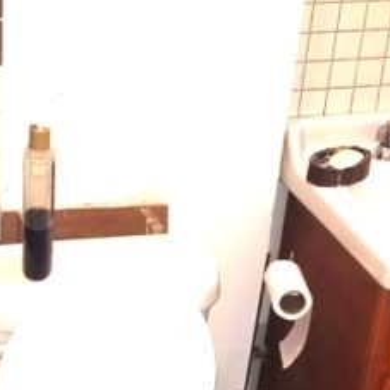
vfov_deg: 21.0
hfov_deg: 21.2
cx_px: 105
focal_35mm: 81
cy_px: 333
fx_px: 1032
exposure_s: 1/30
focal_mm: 4.25
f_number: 1.7
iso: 100
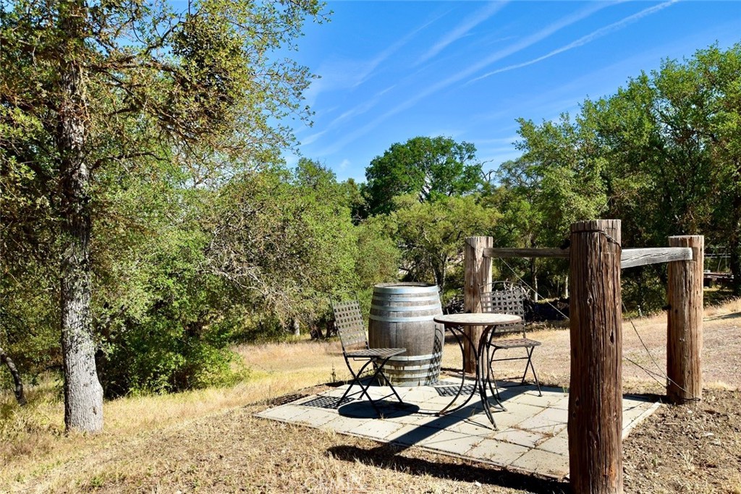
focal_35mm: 30
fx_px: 618
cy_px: 247
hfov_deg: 61.9
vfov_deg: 43.6
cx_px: 370
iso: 400
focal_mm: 20
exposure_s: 1/400
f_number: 11
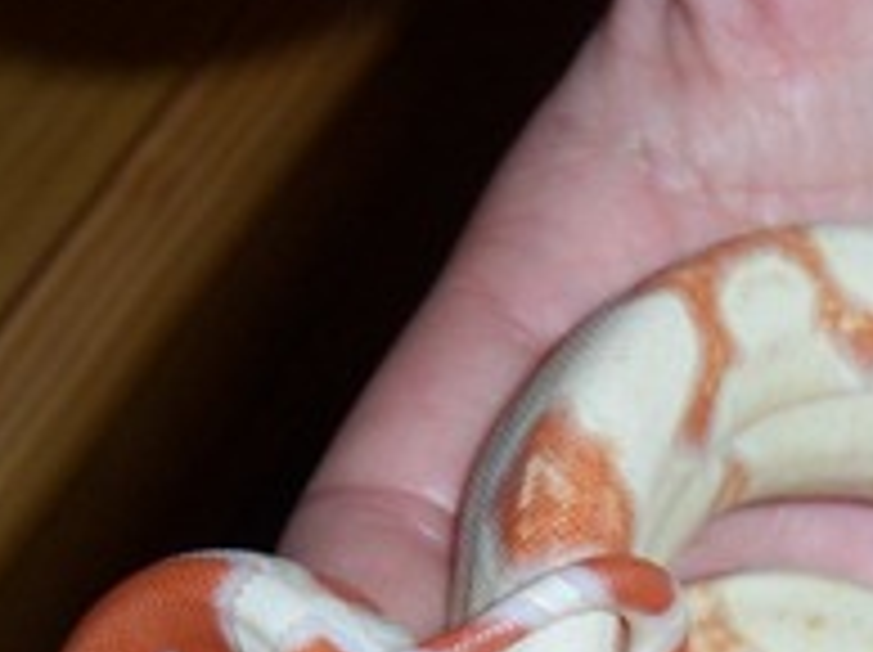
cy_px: 760
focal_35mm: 119
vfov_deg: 12.2
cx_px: 634
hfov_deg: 16.5
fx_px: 2997
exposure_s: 1/60
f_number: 3
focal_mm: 6
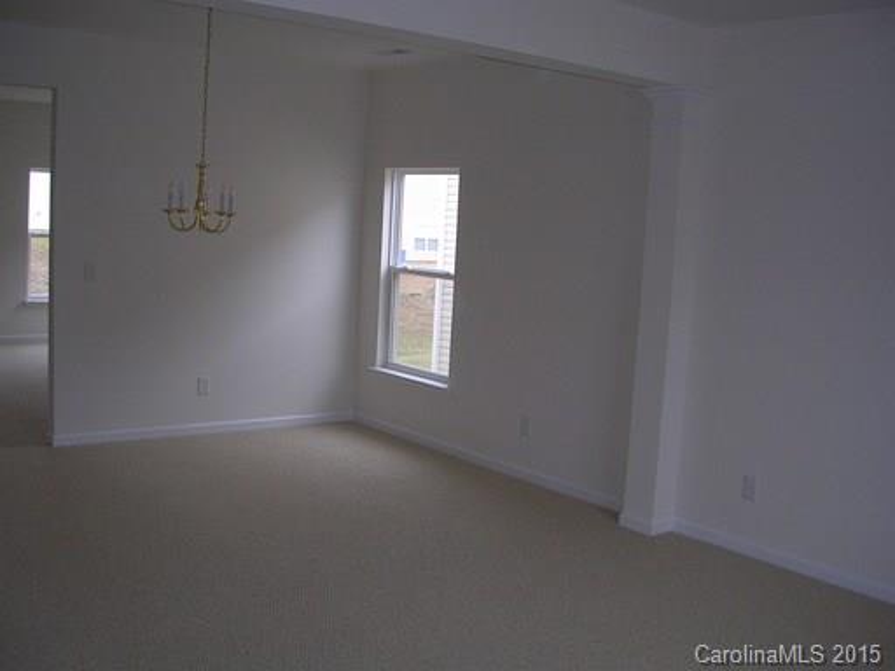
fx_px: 982
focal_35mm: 38
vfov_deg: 37.7
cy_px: 336
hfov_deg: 49.0
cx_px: 448
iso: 50
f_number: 2.8
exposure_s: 1/55.7
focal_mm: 5.8
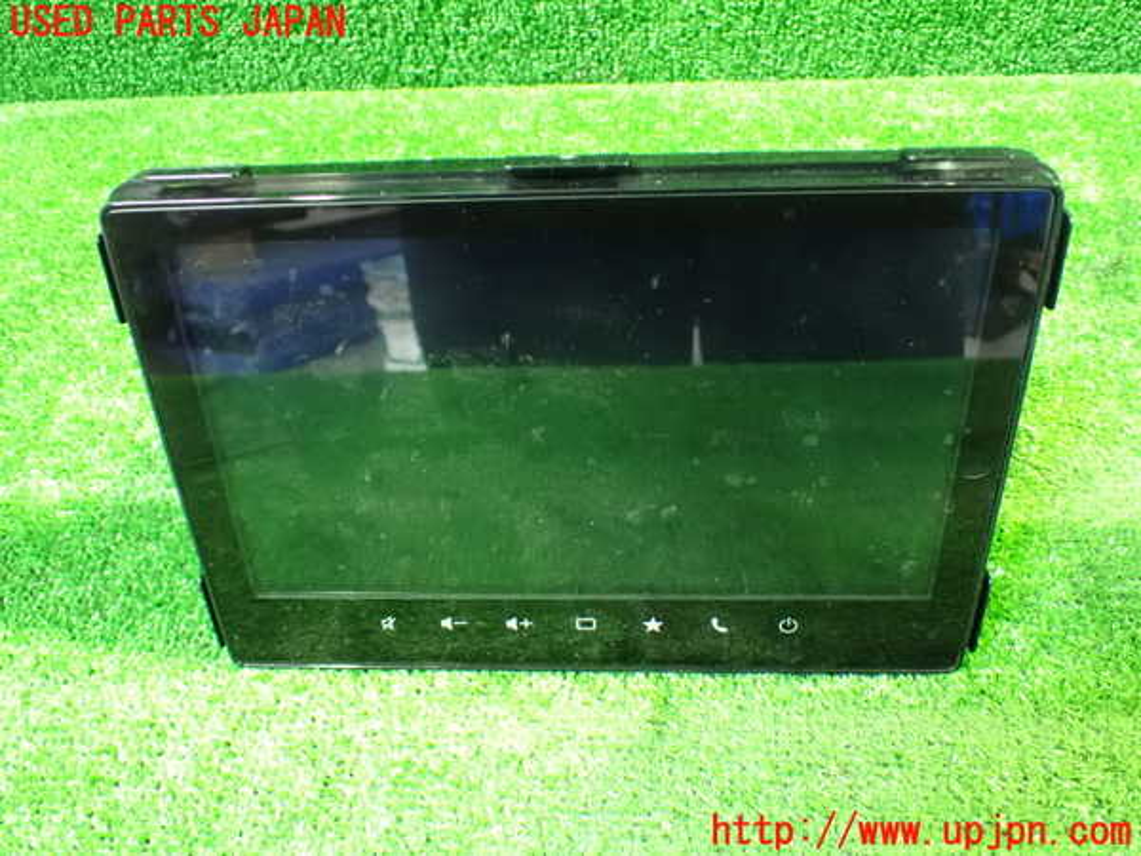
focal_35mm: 30
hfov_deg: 60.0
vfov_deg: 46.8
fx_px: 989
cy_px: 428
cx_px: 570
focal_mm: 5.4
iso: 1600
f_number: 2.3
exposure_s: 1/20
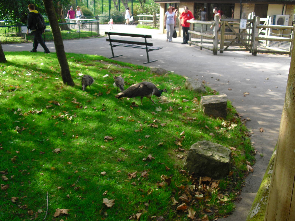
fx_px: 307
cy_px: 110
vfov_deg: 39.7
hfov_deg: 51.4
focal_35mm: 36
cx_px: 148
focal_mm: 6.3
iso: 100
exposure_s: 1/250
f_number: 3.1
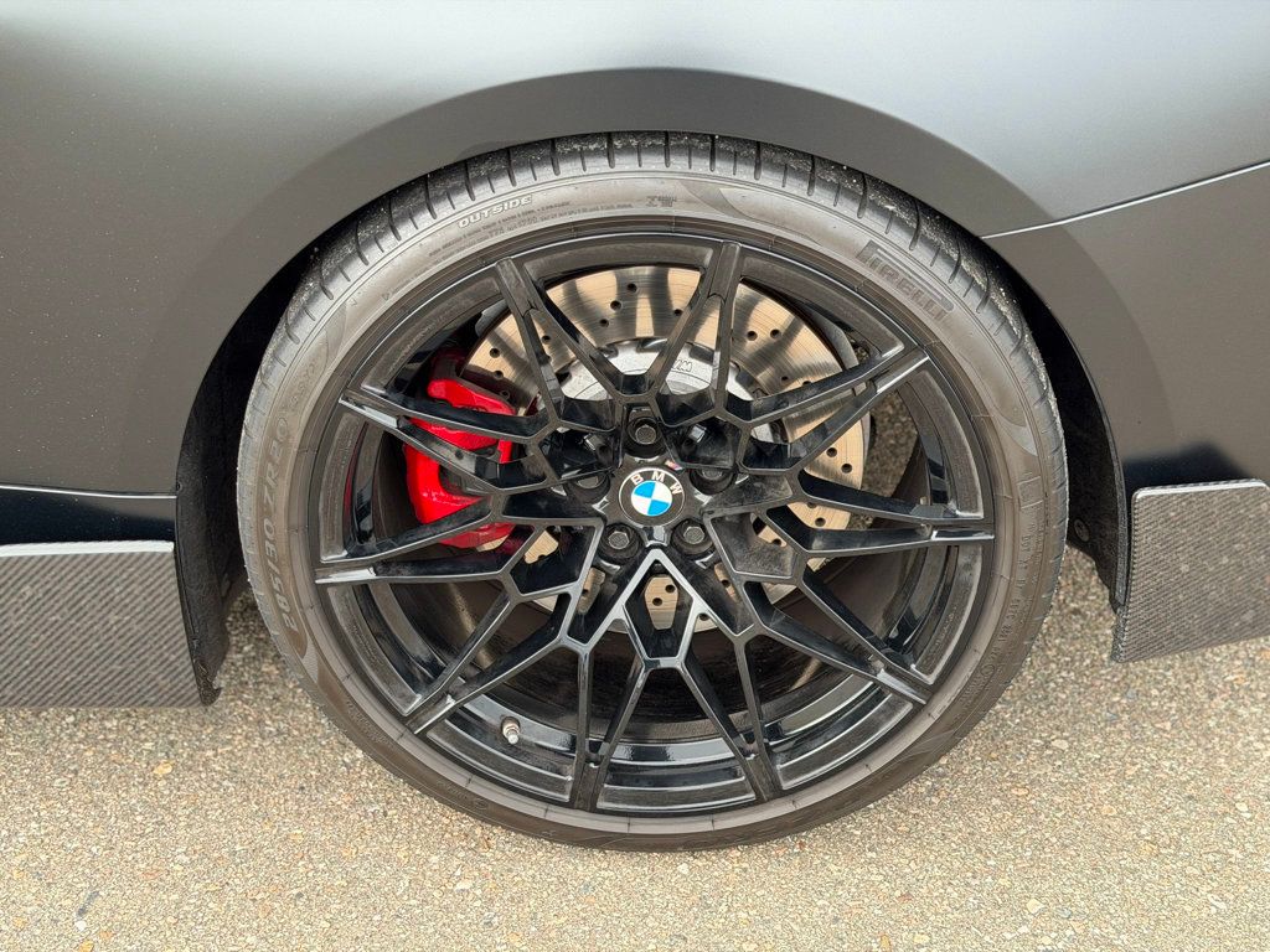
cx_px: 635
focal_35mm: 48
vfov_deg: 30.3
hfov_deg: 39.7
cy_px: 476
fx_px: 1761
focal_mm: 6.76
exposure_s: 1/175
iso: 64
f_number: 1.78
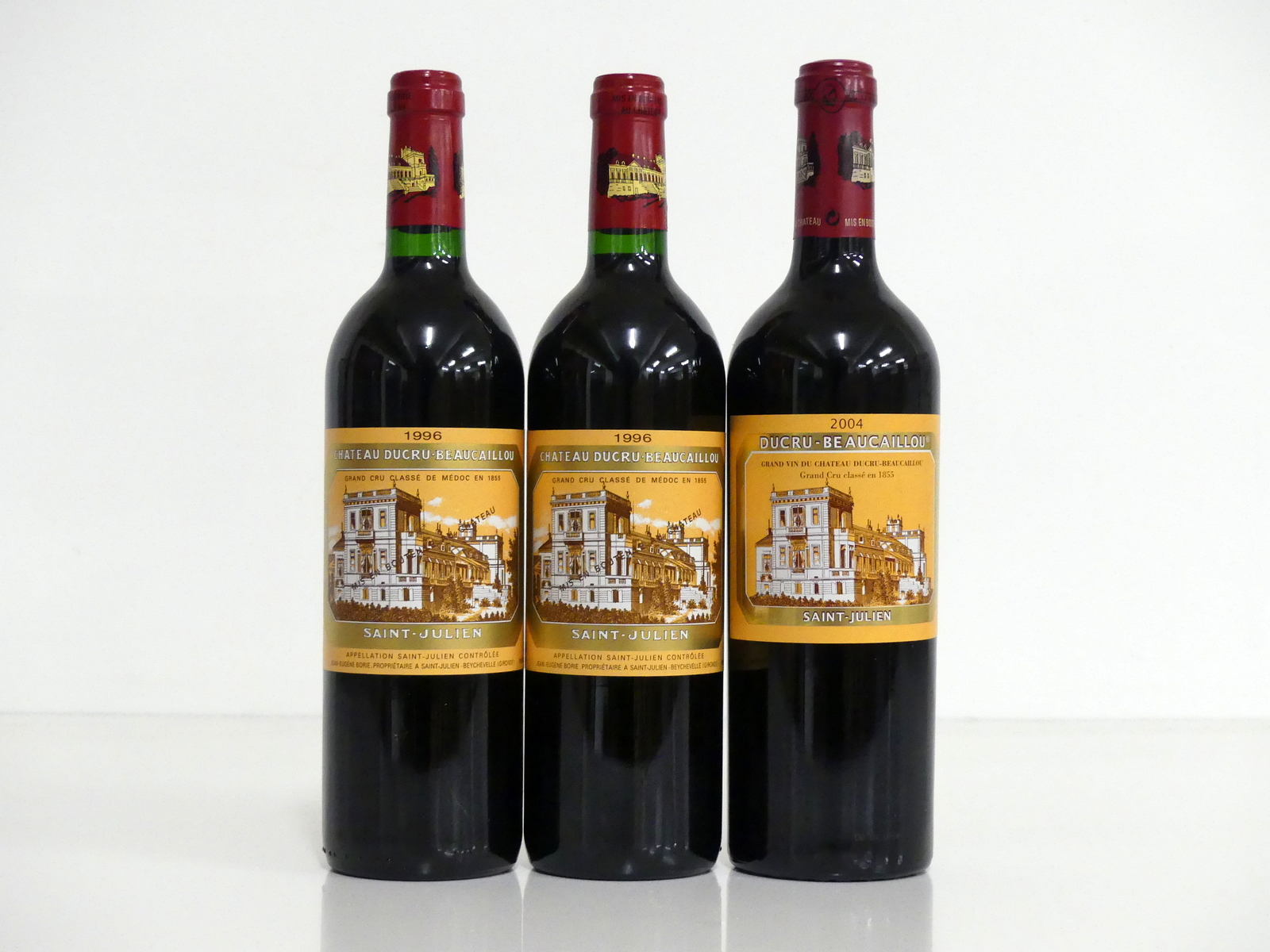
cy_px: 476
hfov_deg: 27.8
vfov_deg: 21.0
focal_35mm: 70
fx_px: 2568
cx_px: 635
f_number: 2.8
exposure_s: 1/80
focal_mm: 12.5
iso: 800
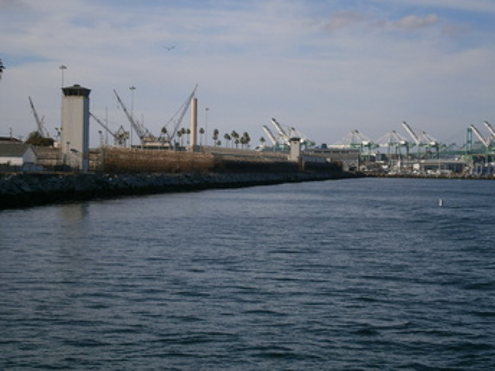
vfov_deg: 17.4
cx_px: 223
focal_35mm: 85
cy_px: 173
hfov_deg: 23.0
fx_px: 1215
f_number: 4.4
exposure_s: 1/1000
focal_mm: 13
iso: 80
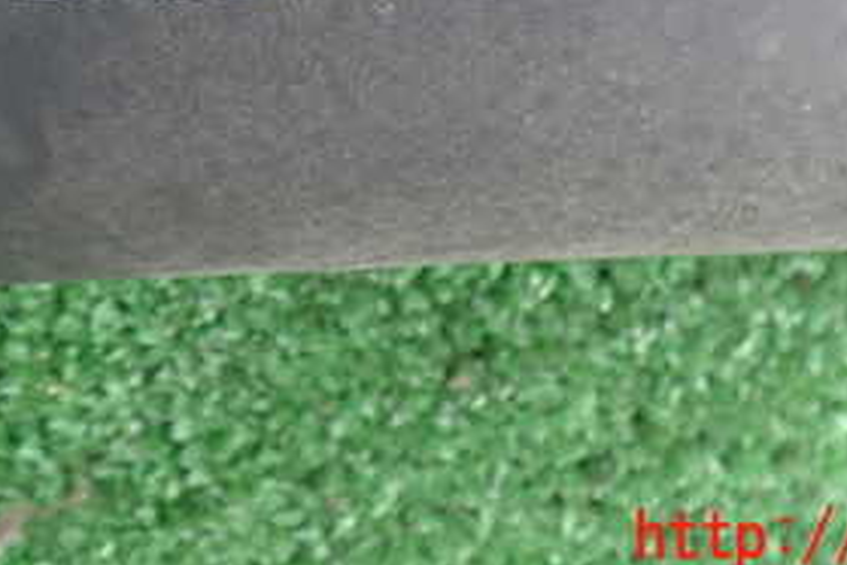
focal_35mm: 67
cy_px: -106
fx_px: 1576
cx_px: 410
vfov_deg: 19.2
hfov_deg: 30.1
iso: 200
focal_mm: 5.4
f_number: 2.3
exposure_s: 1/60
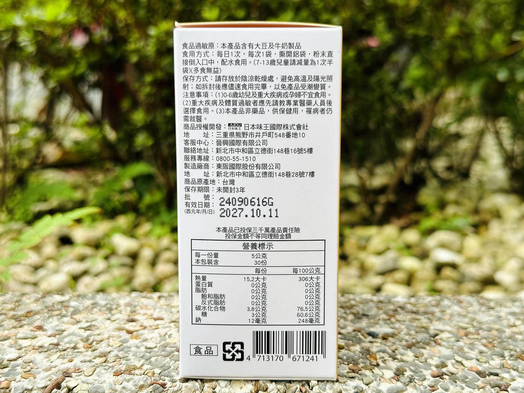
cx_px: 262
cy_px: 196
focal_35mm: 48
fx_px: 727
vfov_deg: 30.3
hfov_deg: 39.7
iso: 50
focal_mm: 6.86
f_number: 1.78
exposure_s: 1/188
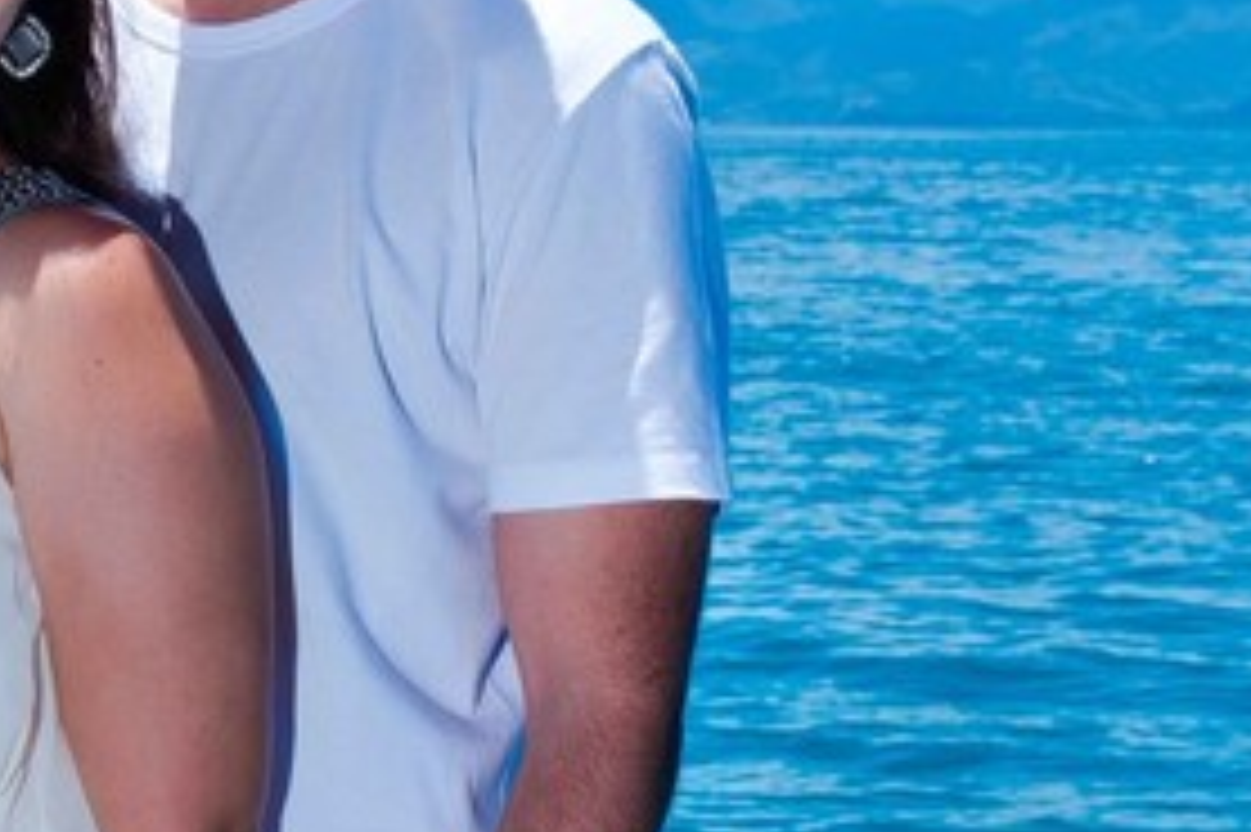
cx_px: 45
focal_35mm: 151
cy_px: 751
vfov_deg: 9.0
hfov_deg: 13.4
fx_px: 5244
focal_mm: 35
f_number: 10
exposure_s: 1/160
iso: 100
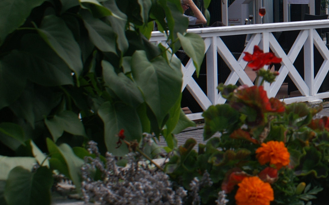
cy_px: 7
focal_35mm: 127
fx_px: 1139
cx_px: 455
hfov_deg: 15.5
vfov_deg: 10.2
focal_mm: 30
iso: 100
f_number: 11
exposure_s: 1/125
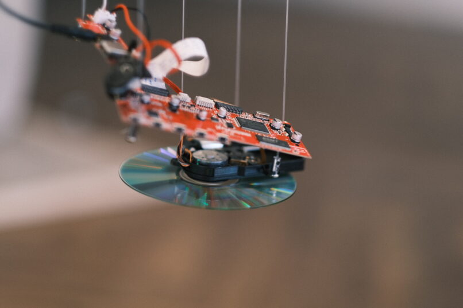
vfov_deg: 16.3
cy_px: 154
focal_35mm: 84
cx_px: 232
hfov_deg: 24.2
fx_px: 1080
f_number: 1.2
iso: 160
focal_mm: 56
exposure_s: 1/250
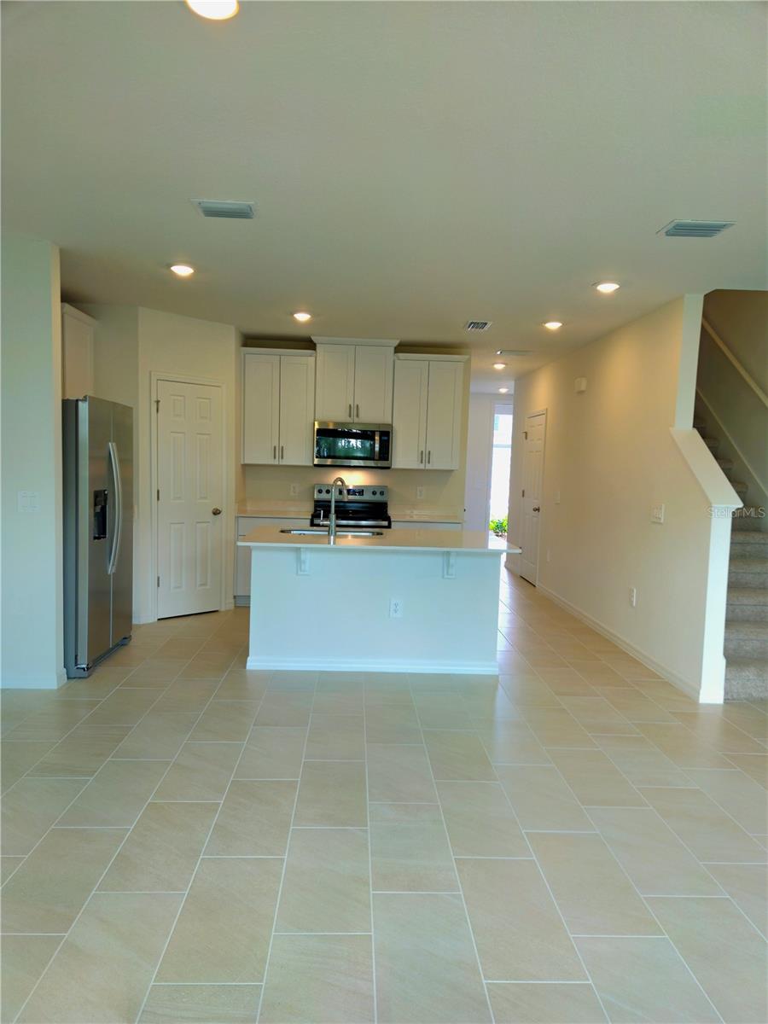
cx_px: 384
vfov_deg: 73.9
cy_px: 512
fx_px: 680
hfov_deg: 58.9
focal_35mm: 23
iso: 32
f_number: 1.8
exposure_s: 1/60.2
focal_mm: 5.4
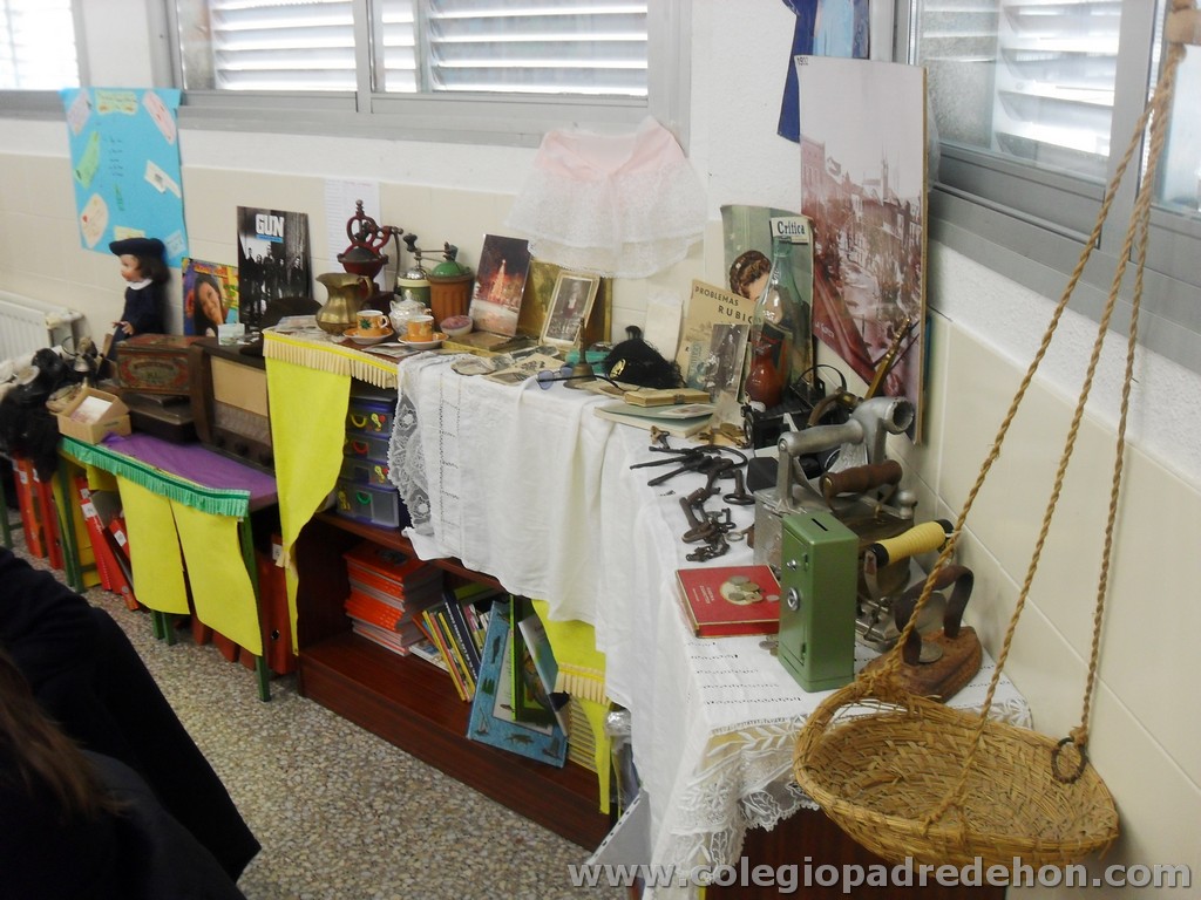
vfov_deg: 40.7
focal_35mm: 35
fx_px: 1214
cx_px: 600
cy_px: 450
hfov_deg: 52.6
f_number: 2.8
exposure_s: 1/45
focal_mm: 6.2
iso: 160
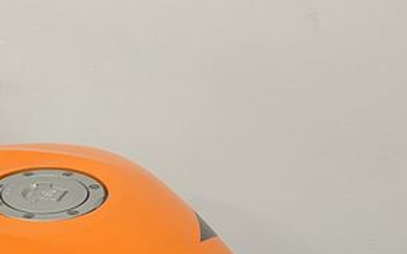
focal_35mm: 63
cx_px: -6
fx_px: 699
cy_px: 282
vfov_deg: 19.7
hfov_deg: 30.1
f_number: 1.6
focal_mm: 5.1
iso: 64
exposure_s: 1/50
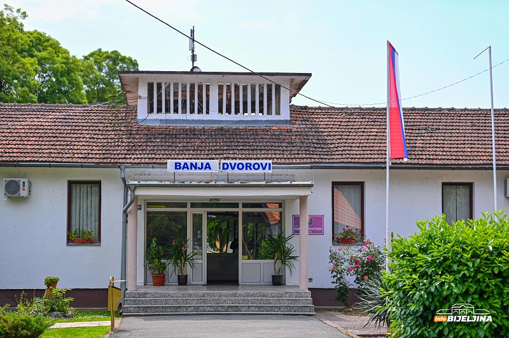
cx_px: 254
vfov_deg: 19.4
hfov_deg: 28.9
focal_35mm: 70
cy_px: 169
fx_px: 989
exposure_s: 1/1250
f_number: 2.8
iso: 125
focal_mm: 70
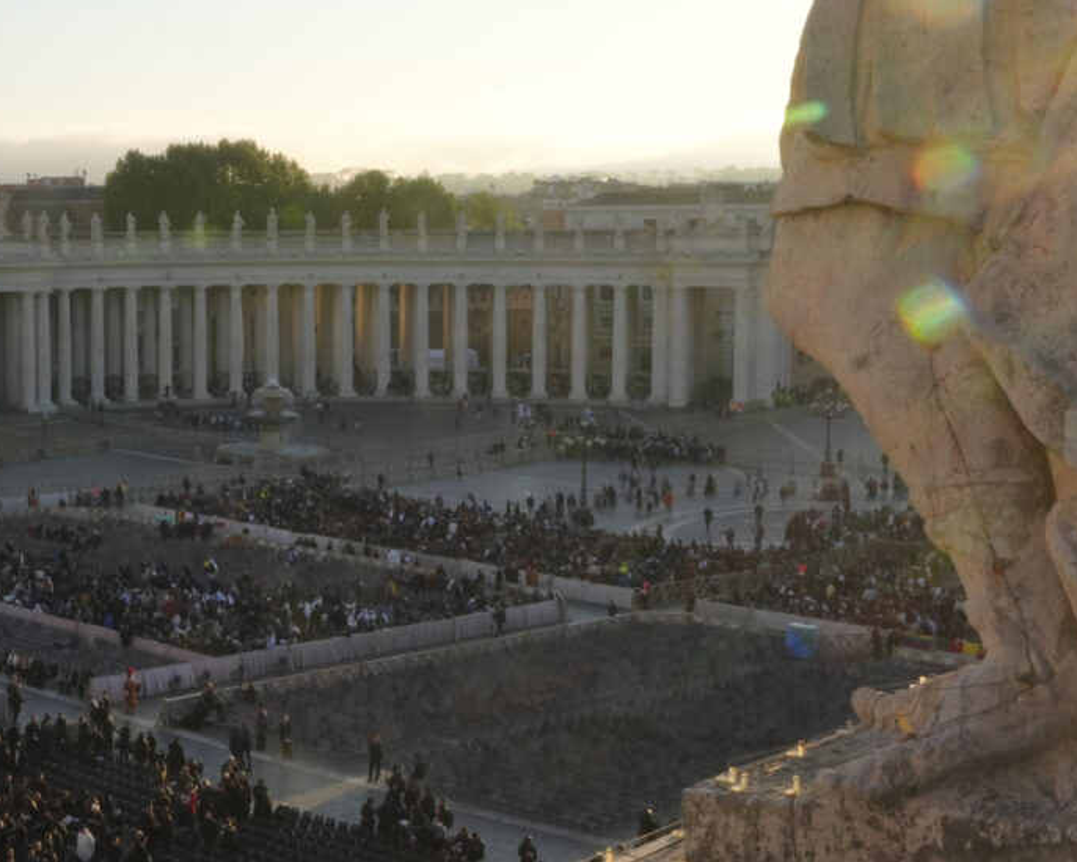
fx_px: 1785
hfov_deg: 30.0
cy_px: 307
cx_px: -122
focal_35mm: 56
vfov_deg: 27.0
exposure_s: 1/50
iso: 500
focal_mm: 16
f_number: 22
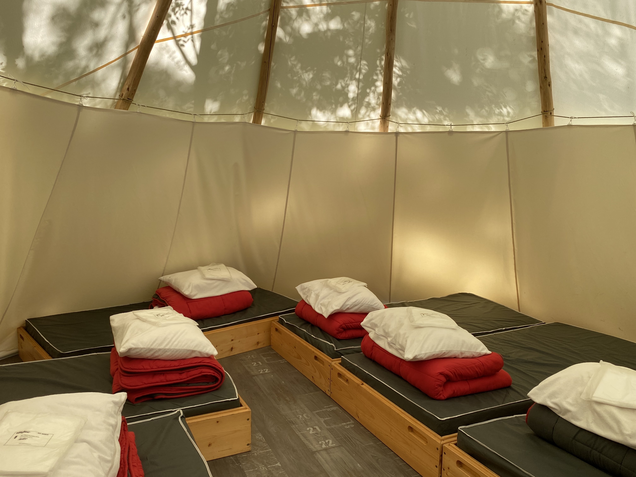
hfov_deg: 67.3
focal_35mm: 26
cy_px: 238
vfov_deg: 53.1
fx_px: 478
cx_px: 318
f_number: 1.8
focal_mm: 4.25
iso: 32
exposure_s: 1/121
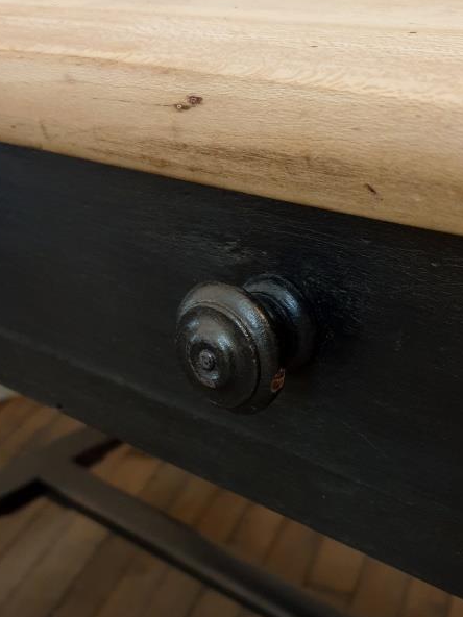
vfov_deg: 41.6
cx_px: 268
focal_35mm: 45
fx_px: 803
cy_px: 408
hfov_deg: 32.1
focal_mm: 4.3
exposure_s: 1/25
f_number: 1.5
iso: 320
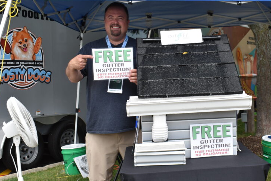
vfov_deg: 23.9
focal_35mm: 57
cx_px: 179
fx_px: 427
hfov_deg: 34.9
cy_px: 108
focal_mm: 27
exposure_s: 1/250
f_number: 8
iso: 200
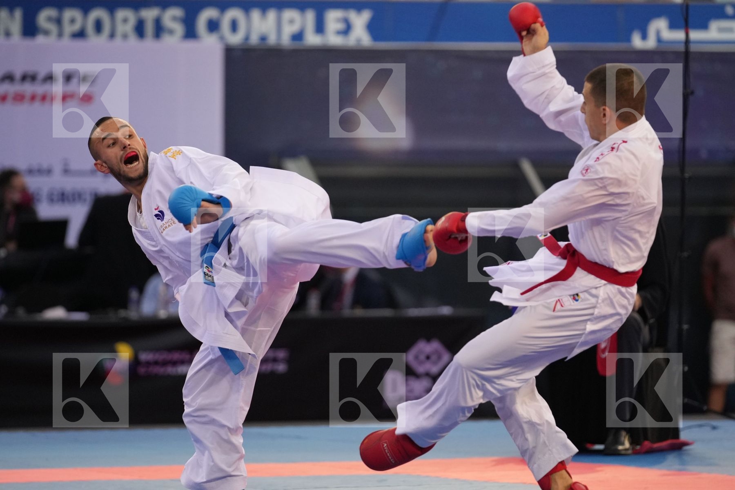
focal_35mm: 291
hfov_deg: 7.1
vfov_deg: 4.7
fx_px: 5941
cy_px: 245
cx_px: 368
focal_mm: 194
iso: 2000
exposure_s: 1/1000
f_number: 2.8
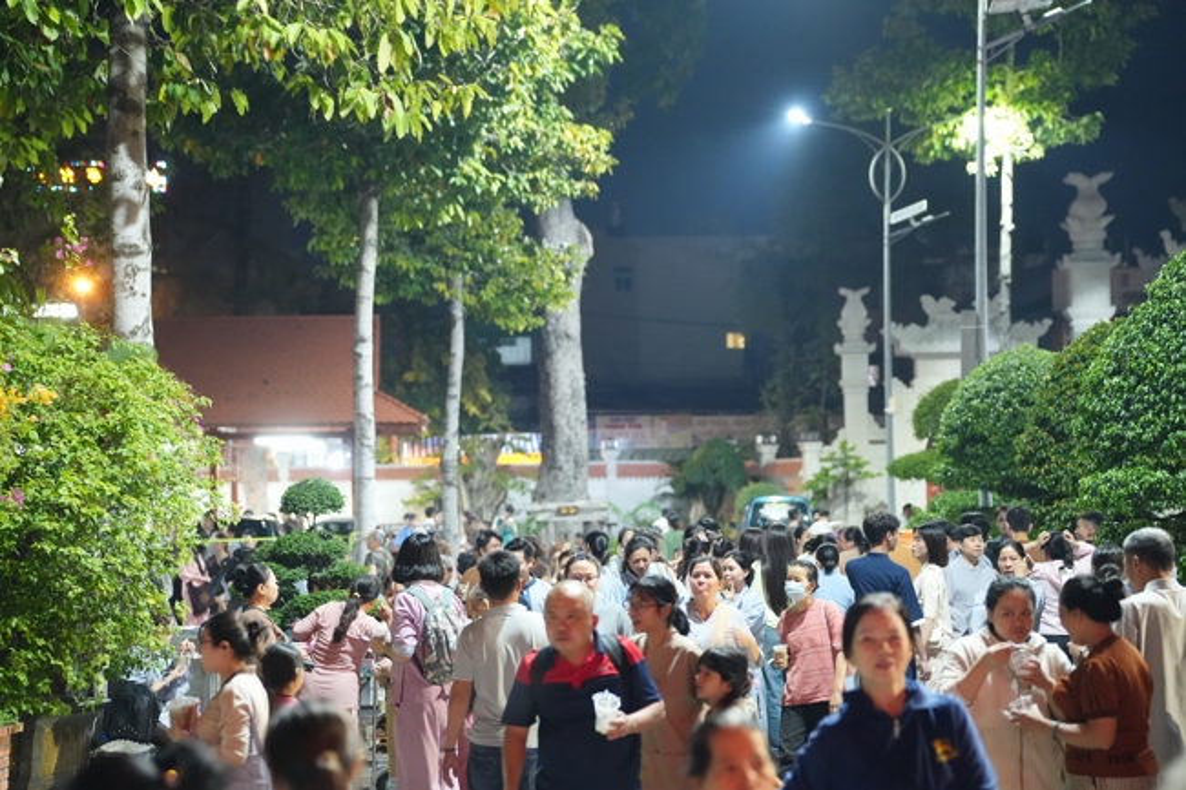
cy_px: 395
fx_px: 2635
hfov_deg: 25.4
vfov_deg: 17.1
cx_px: 593
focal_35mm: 80
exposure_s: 1/60
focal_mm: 80
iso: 10000
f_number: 2.8
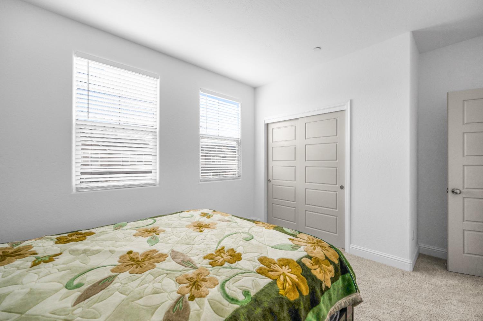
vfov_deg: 81.1
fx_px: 188
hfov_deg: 104.3
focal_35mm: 14
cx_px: 242
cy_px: 160
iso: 400
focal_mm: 14
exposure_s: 1/100
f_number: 5
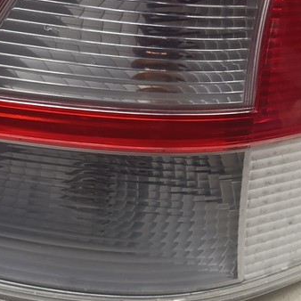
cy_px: 26
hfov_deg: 22.3
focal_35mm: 77
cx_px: 77
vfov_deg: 21.9
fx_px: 758
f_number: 1.6
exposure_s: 1/100
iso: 640
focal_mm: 6.14
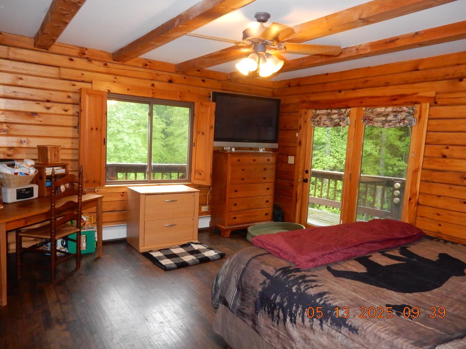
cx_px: 233
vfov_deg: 54.9
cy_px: 174
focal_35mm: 25
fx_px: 337
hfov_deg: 69.4
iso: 640
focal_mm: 4.5
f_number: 3.7
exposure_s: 1/30
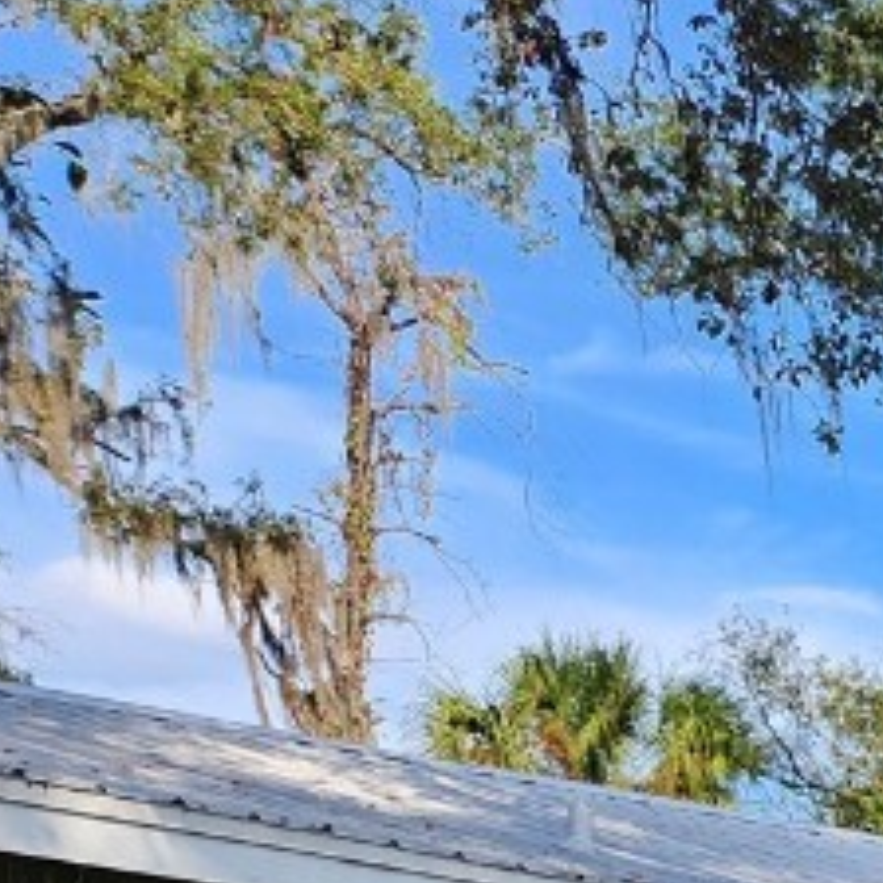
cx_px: 1955
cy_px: 1443
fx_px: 2684
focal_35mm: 93
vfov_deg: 16.5
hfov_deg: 14.3
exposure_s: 1/645
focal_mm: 5.4
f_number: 1.8
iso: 20
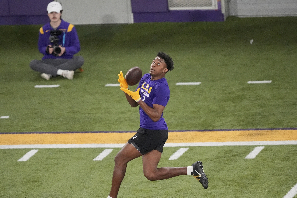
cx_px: 148
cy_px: 99
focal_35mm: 600
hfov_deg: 3.4
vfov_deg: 2.3
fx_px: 4954
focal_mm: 400
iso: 8000
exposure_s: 1/1250
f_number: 2.8
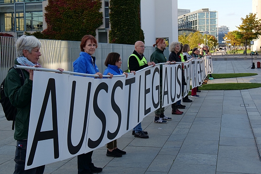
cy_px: 87
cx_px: 130
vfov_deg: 26.0
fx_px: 377
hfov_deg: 38.2
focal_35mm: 52
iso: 200
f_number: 5.6
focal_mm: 26
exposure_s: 1/160
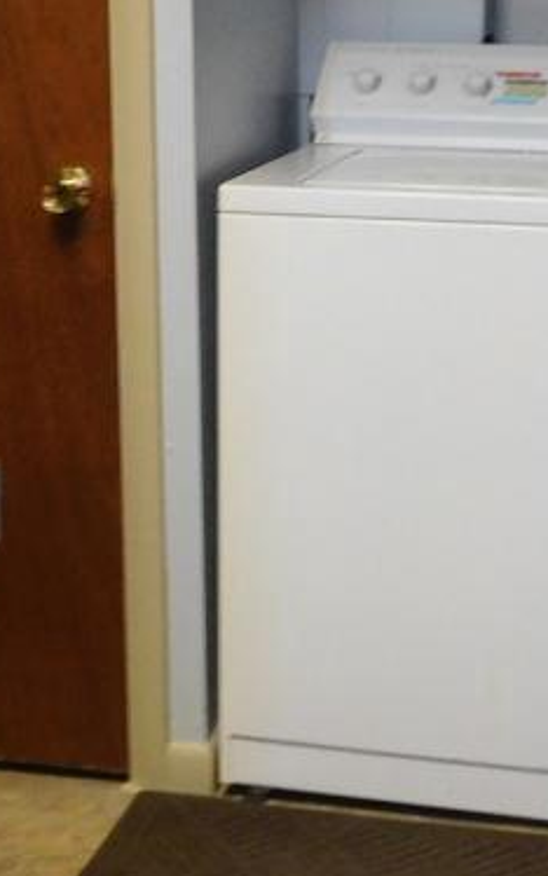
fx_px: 2077
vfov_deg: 23.6
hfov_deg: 15.0
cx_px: 232
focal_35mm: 87
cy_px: 255
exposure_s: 1/10
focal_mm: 5.3
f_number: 3.2
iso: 400
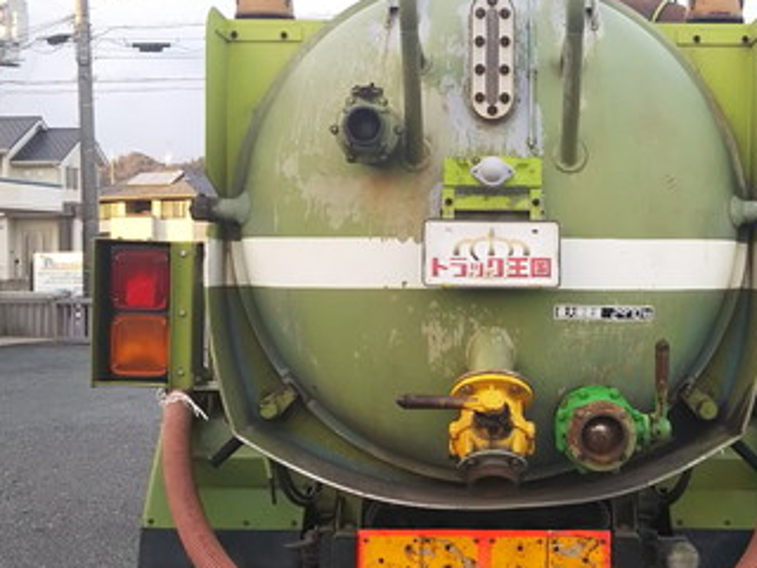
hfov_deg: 31.9
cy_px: 289
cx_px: 506
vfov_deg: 24.4
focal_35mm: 60
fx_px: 1312
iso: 50
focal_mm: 4
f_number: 2.2
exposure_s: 1/120
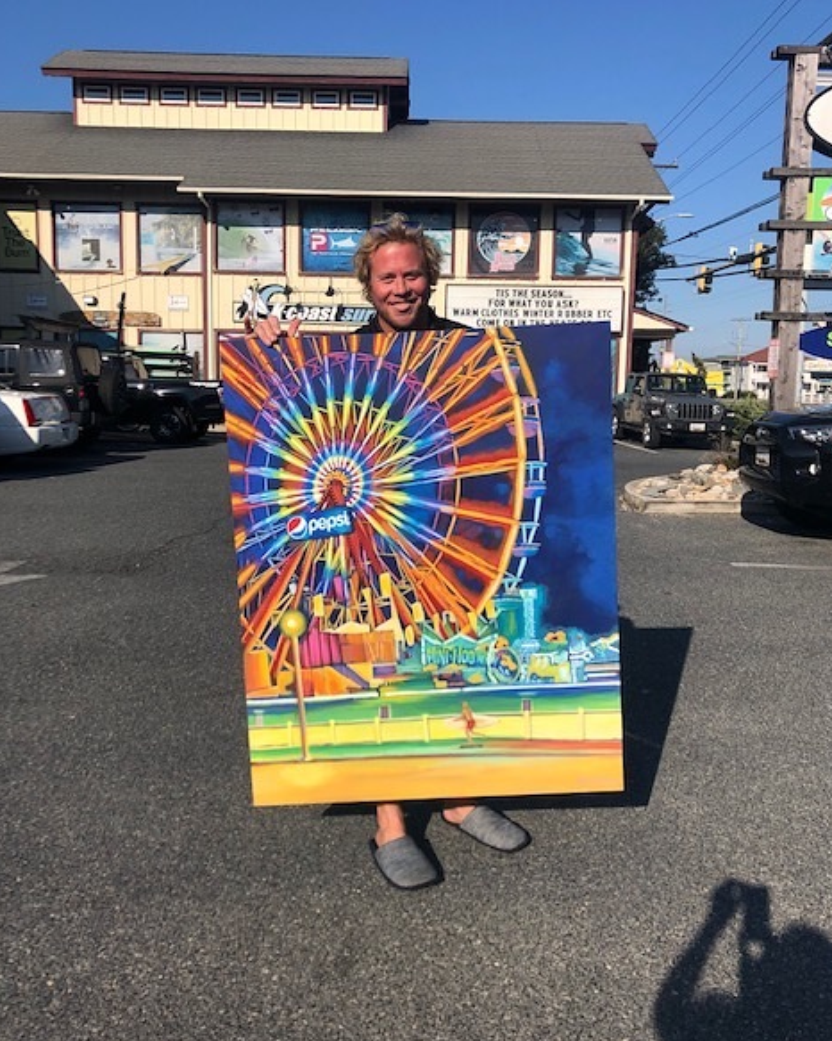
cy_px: 486
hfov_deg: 48.5
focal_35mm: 30
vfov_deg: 58.7
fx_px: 924
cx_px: 420
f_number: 1.8
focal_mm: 3.99
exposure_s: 1/2857
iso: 20
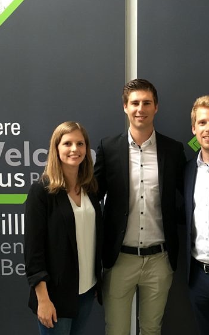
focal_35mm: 42
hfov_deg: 30.3
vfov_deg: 47.2
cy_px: 168
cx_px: 143
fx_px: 383
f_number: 2.2
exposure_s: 1/33
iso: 160
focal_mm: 4.15
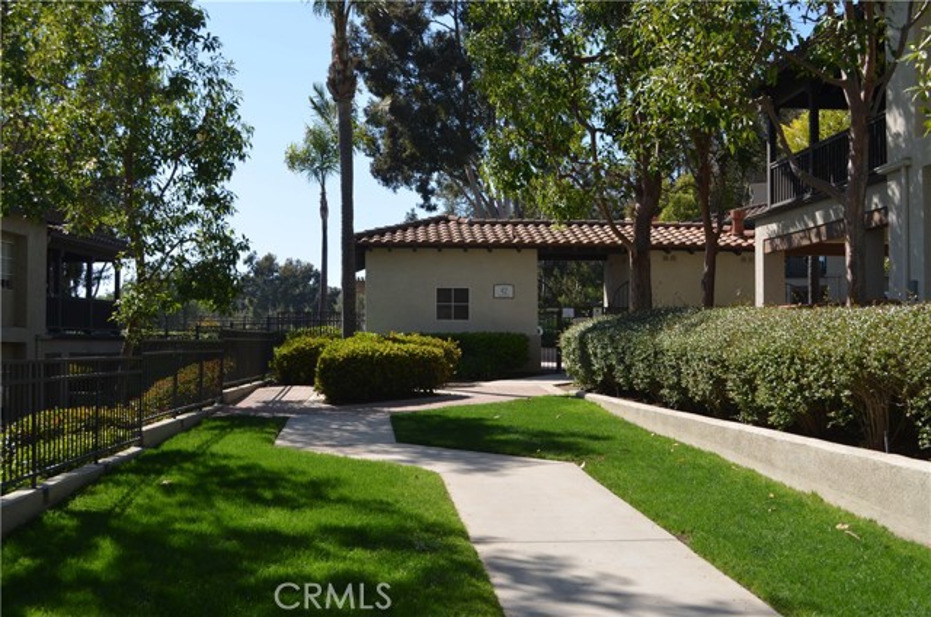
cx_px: 466
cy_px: 308
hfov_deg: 46.5
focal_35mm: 42
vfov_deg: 31.8
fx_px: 1084
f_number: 8
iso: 100
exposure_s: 1/200
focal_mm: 28
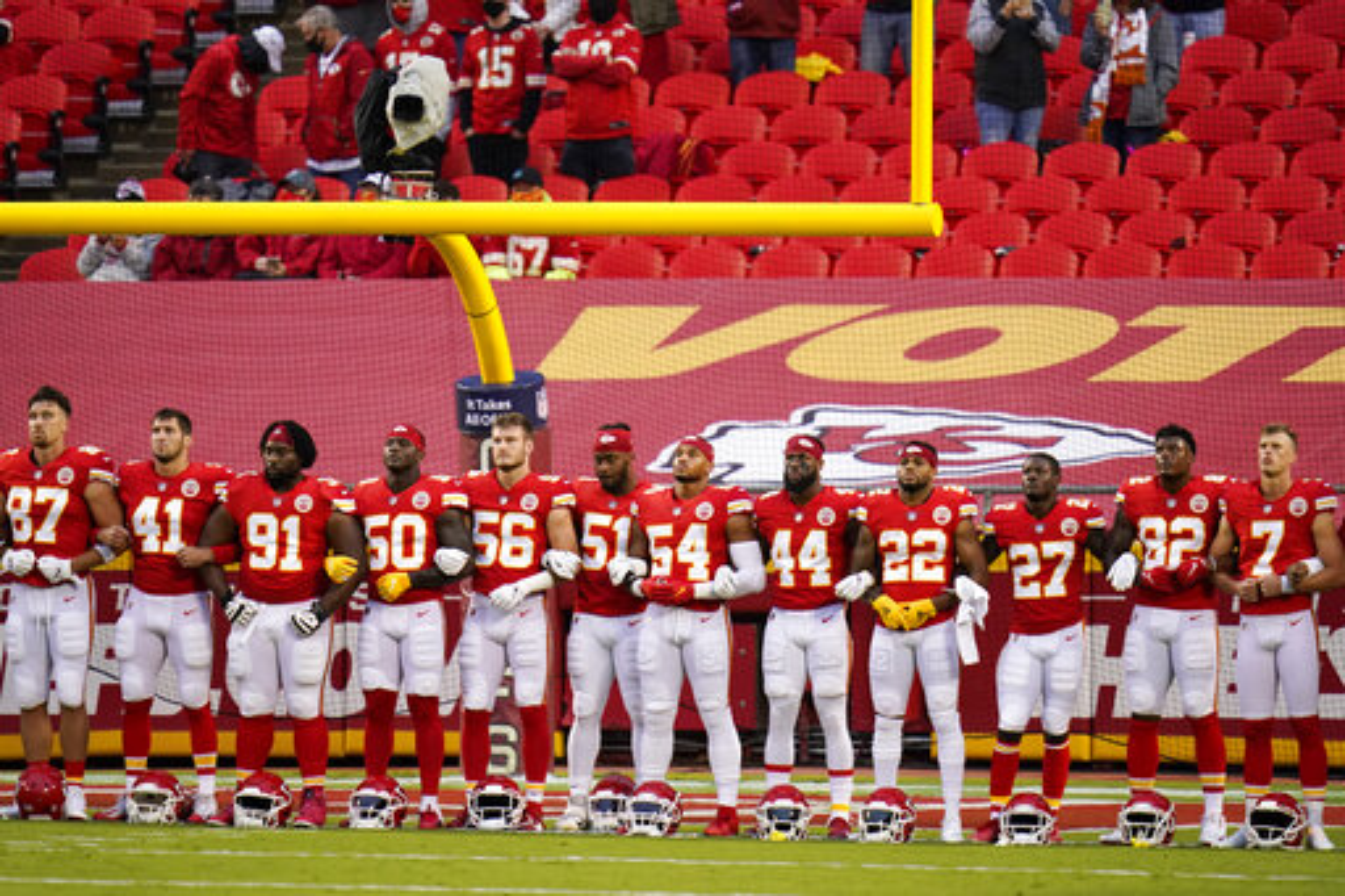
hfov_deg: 3.7
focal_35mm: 560
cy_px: 448
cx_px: 672
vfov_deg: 2.5
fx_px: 20914
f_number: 4
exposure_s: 1/2000
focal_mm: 560
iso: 2500
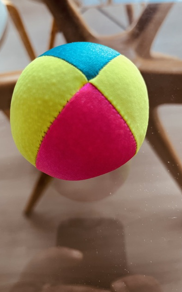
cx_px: 78
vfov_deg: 66.5
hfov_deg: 44.4
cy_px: 147
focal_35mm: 28
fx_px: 222
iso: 125
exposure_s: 1/62
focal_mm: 5.1
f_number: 1.6
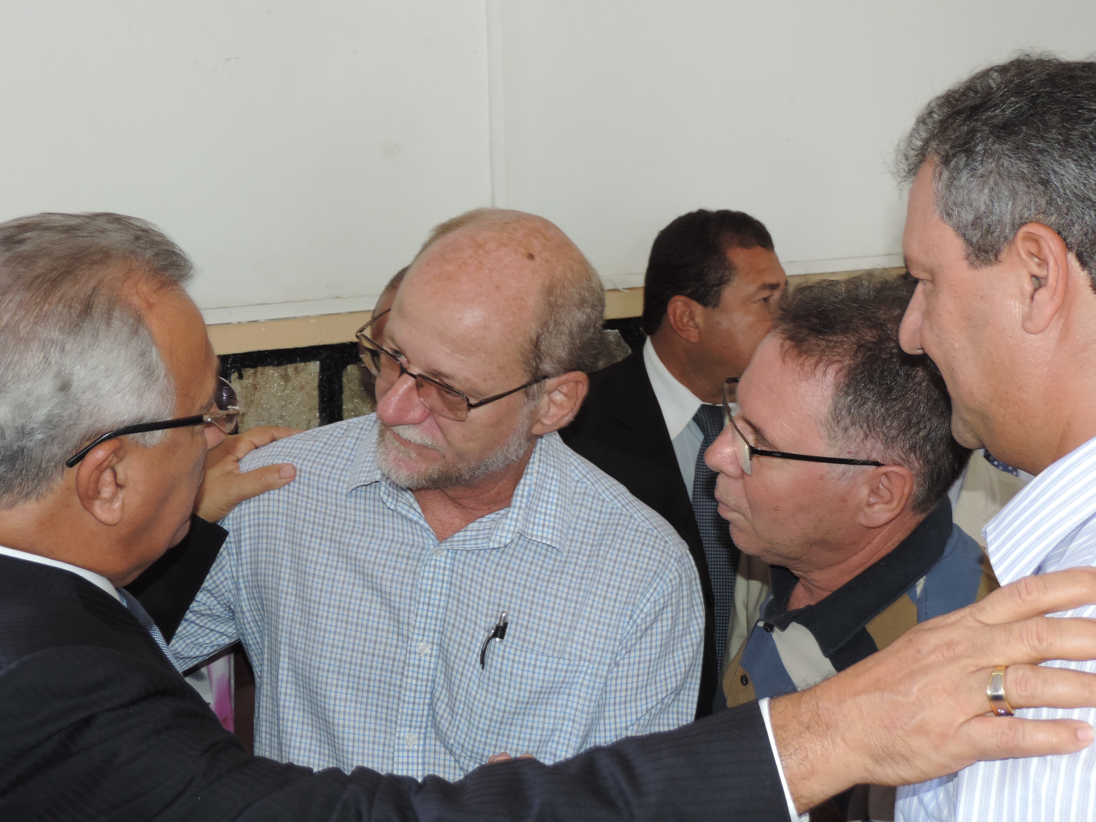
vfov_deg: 29.1
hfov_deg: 38.2
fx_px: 1583
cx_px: 548
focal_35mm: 50
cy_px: 411
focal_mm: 8.9
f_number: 3.6
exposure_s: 1/30
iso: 200
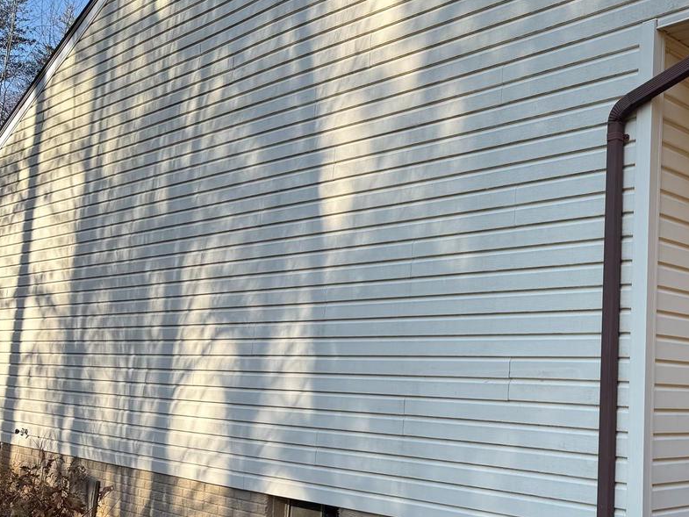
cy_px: 304
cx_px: 566
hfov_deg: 40.9
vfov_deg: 32.8
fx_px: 876
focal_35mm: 44
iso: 80
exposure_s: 1/2110
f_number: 1.78
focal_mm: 6.76
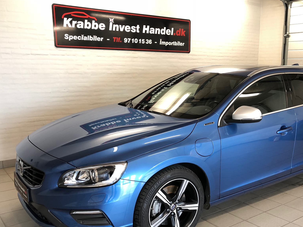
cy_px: 132
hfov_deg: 49.6
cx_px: 190
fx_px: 324
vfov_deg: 38.6
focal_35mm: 37
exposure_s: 1/17
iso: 40
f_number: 1.8
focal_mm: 3.99
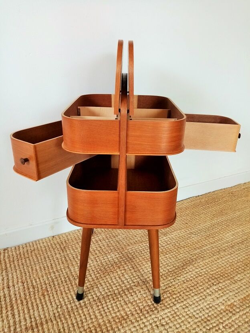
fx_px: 250
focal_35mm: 26
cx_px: 125
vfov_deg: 67.3
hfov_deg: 53.1
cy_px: 166
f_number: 1.8
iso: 215
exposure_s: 1/33.3
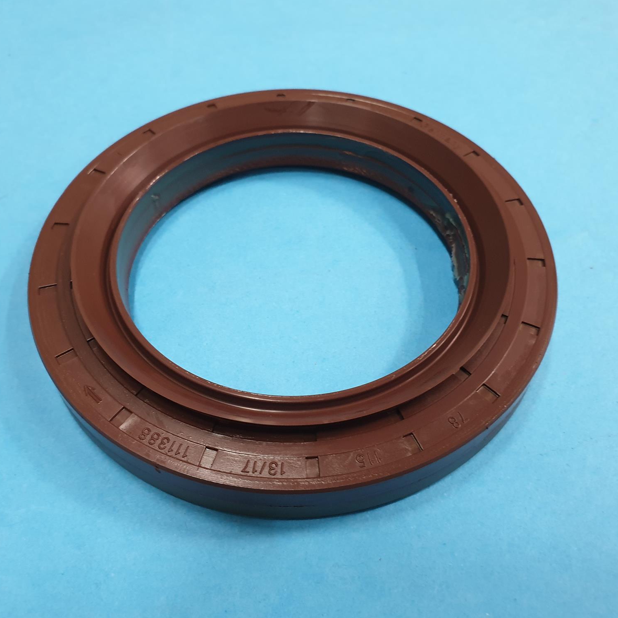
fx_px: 626
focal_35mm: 31
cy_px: 310
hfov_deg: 52.5
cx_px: 305
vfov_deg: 52.5
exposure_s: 1/33
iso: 320
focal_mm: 4.3
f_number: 2.4
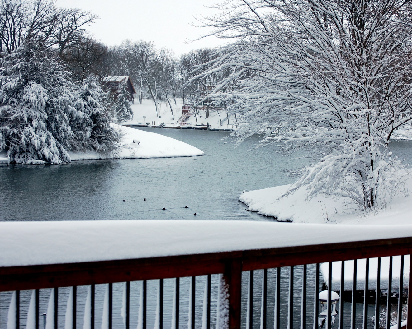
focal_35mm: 94
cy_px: 164
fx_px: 1141
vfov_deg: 16.4
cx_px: 238
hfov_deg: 20.5
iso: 200
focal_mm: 55
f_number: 8
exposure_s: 1/250
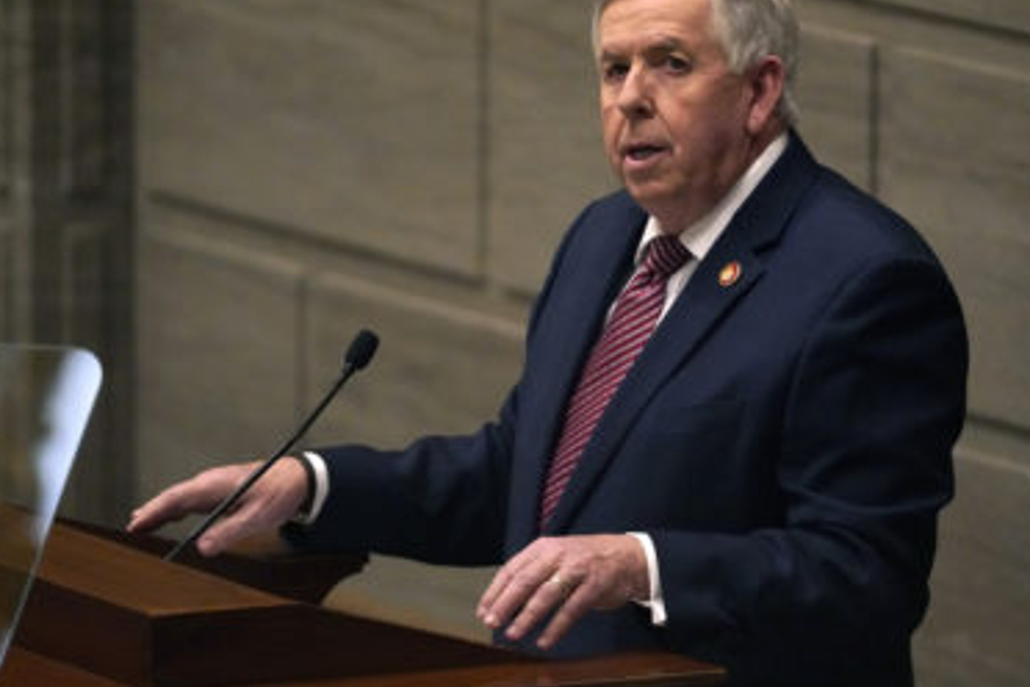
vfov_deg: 2.9
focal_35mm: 477
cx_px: 518
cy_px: 291
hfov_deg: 4.3
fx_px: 13646
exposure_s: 1/500
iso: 10000
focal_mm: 394
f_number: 5.6
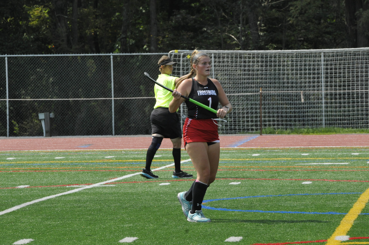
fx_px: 3071
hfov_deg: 6.9
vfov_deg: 4.6
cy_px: 122
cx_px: 184
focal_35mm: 300
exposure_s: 1/1250
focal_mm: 200
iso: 1600
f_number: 10
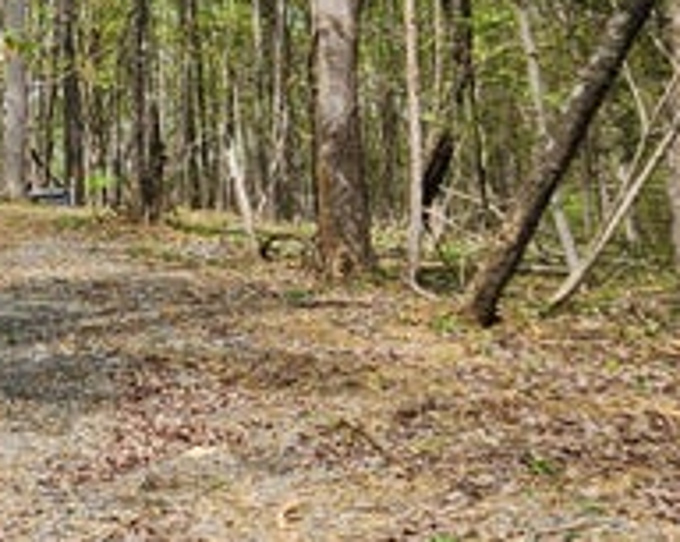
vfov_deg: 15.3
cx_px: -299
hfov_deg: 17.5
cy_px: 177
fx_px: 2009
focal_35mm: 100
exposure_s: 1/796
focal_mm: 5.4
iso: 20
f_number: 1.8
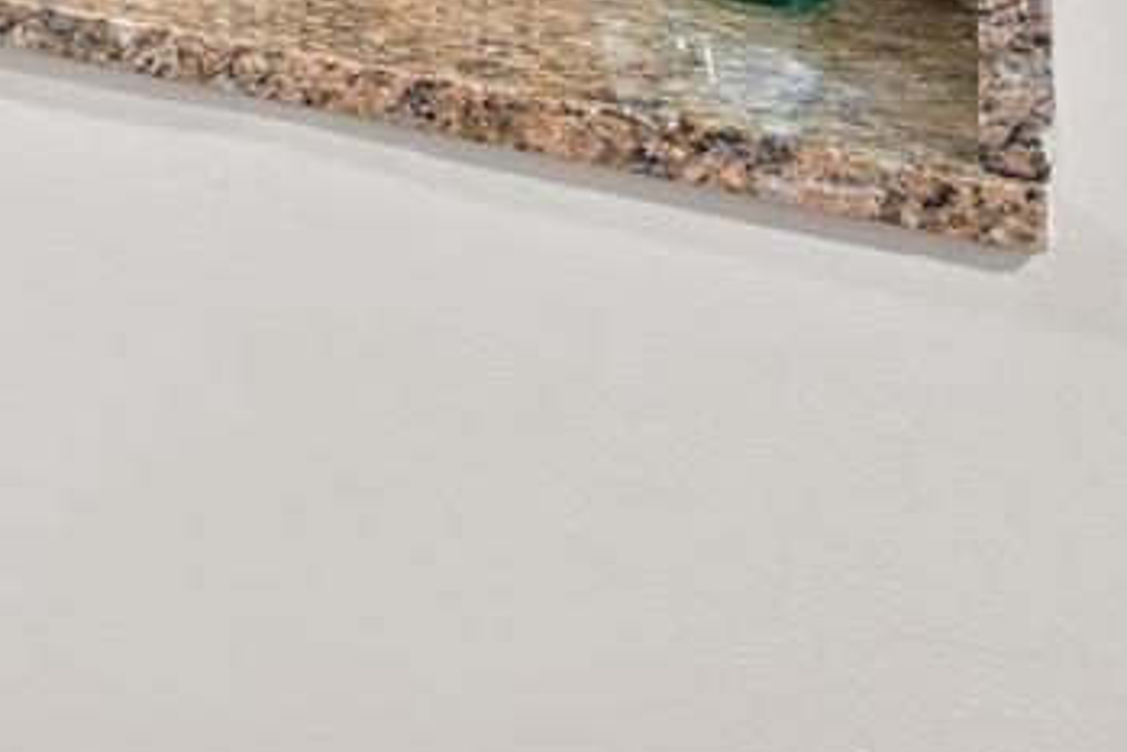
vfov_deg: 17.2
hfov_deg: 24.4
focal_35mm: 66
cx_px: -520
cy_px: -571
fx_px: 2067
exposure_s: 1/1.25
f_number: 5
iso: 800
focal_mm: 16
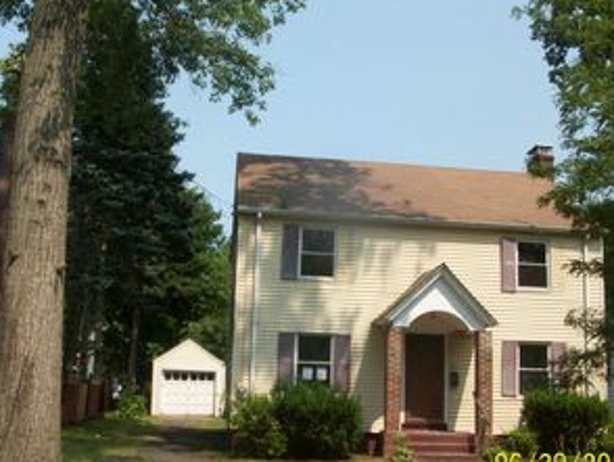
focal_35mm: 40
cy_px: 259
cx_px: 315
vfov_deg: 36.0
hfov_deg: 46.8
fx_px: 710
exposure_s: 1/298
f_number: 5.5
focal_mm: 5.7
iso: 64
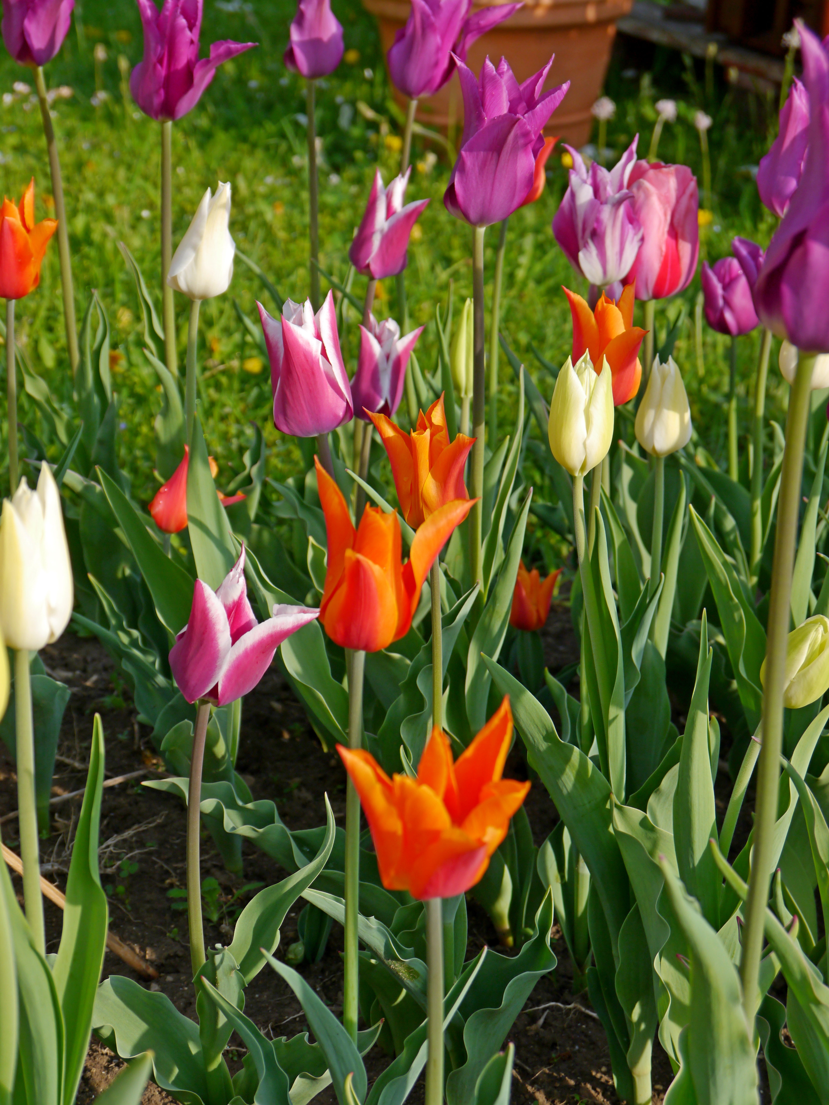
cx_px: 414
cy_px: 552
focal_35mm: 84
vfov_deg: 23.3
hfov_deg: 17.6
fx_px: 2680
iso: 160
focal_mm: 42
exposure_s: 1/250
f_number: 7.1
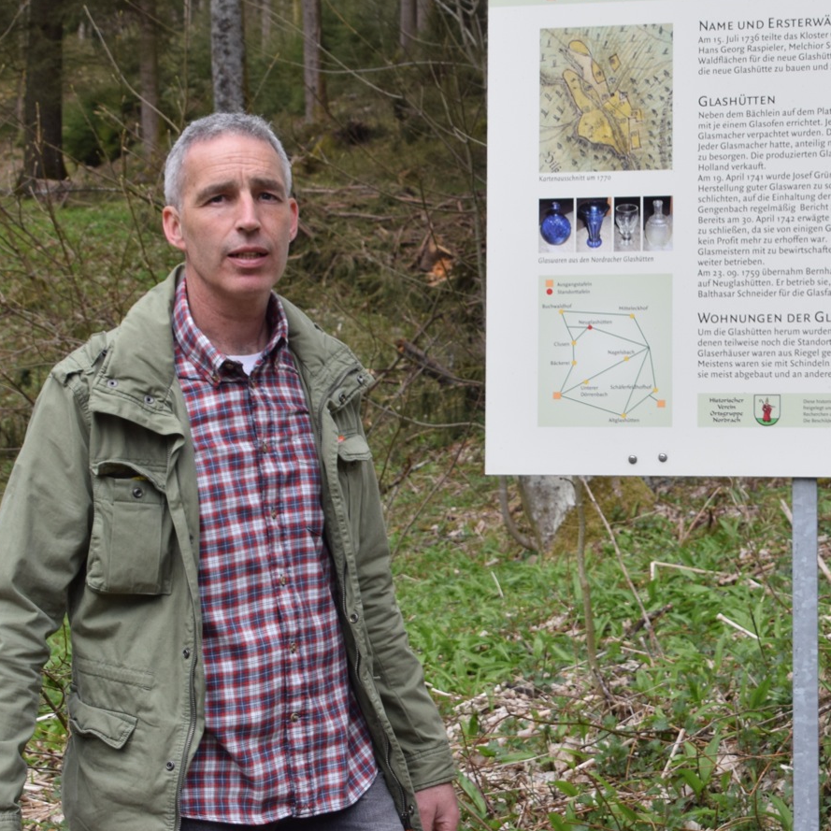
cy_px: 244
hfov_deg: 20.1
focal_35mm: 86
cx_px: 548
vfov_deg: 20.1
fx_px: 2336
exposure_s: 1/250
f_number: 8
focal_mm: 30
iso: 200
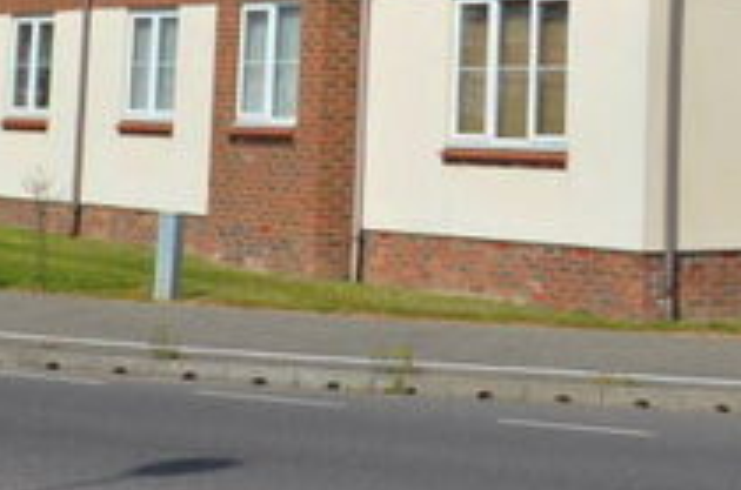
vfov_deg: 11.7
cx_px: 773
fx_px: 2259
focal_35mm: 110
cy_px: -291
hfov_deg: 18.1
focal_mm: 22
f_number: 9
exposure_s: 1/320
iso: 200
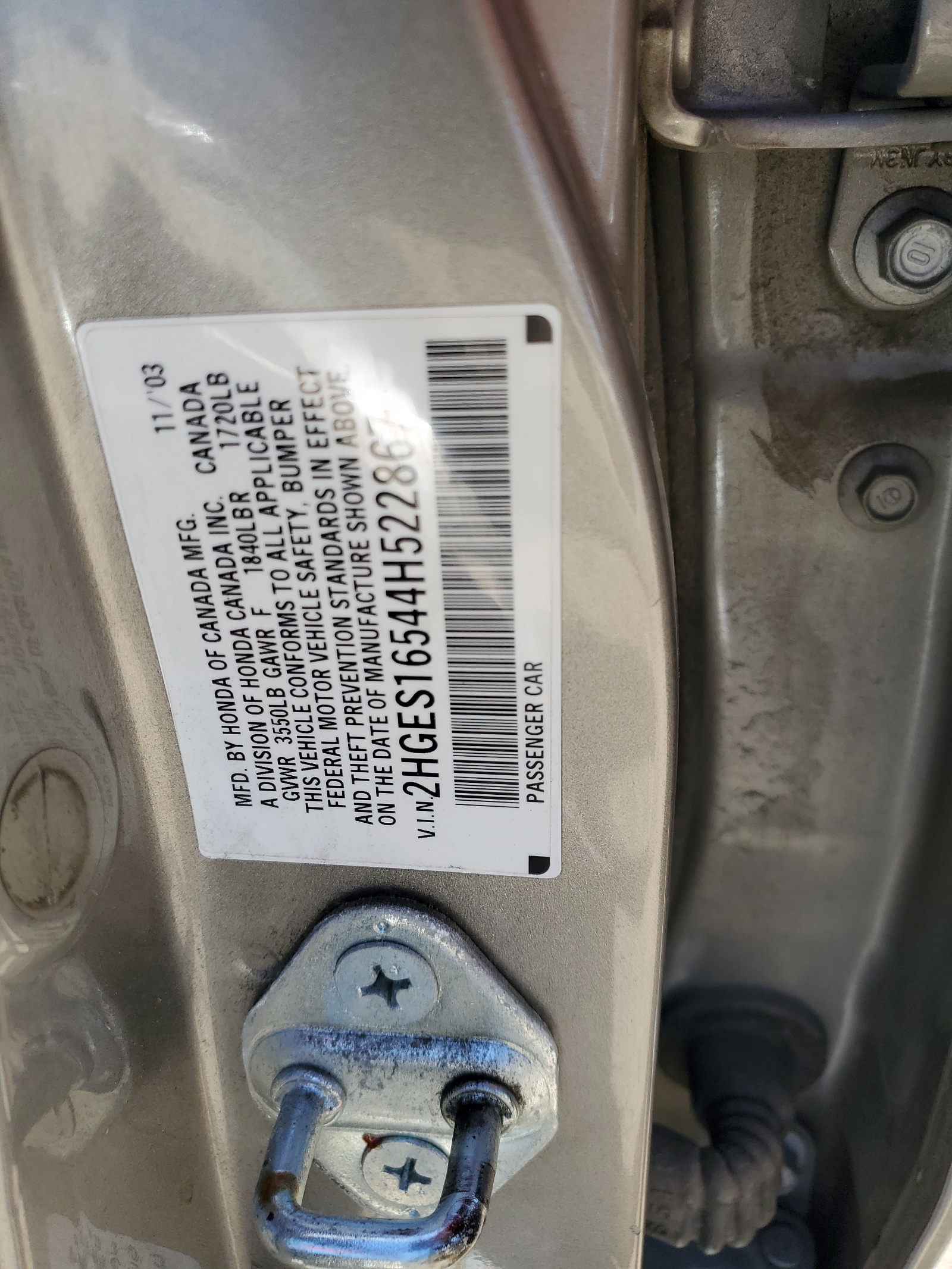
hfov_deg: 53.1
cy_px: 634
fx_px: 953
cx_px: 476
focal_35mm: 26
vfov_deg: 67.3
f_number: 1.5
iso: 50
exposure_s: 1/385
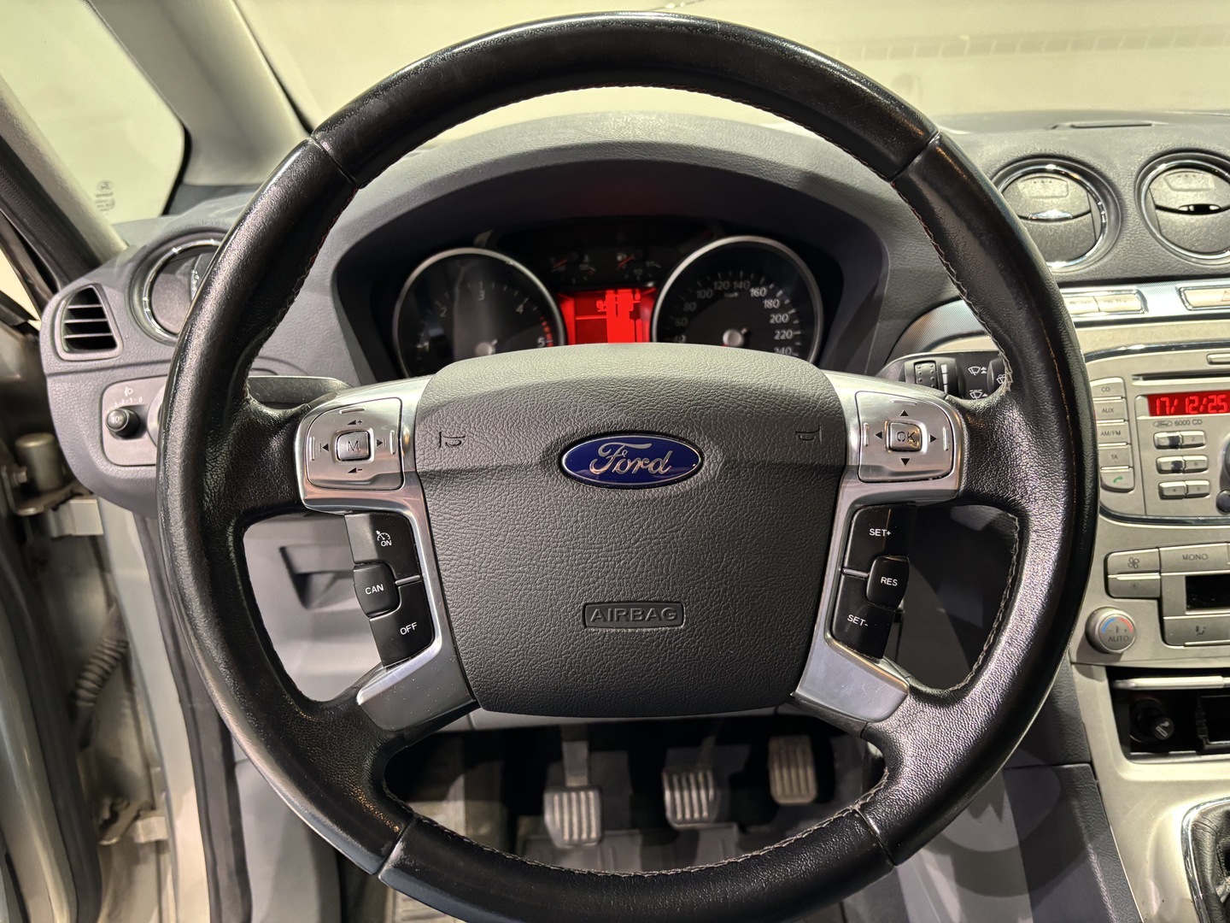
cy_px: 462
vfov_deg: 53.1
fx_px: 924
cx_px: 615
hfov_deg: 67.3
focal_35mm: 26
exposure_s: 1/59
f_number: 1.6
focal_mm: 5.96
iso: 400
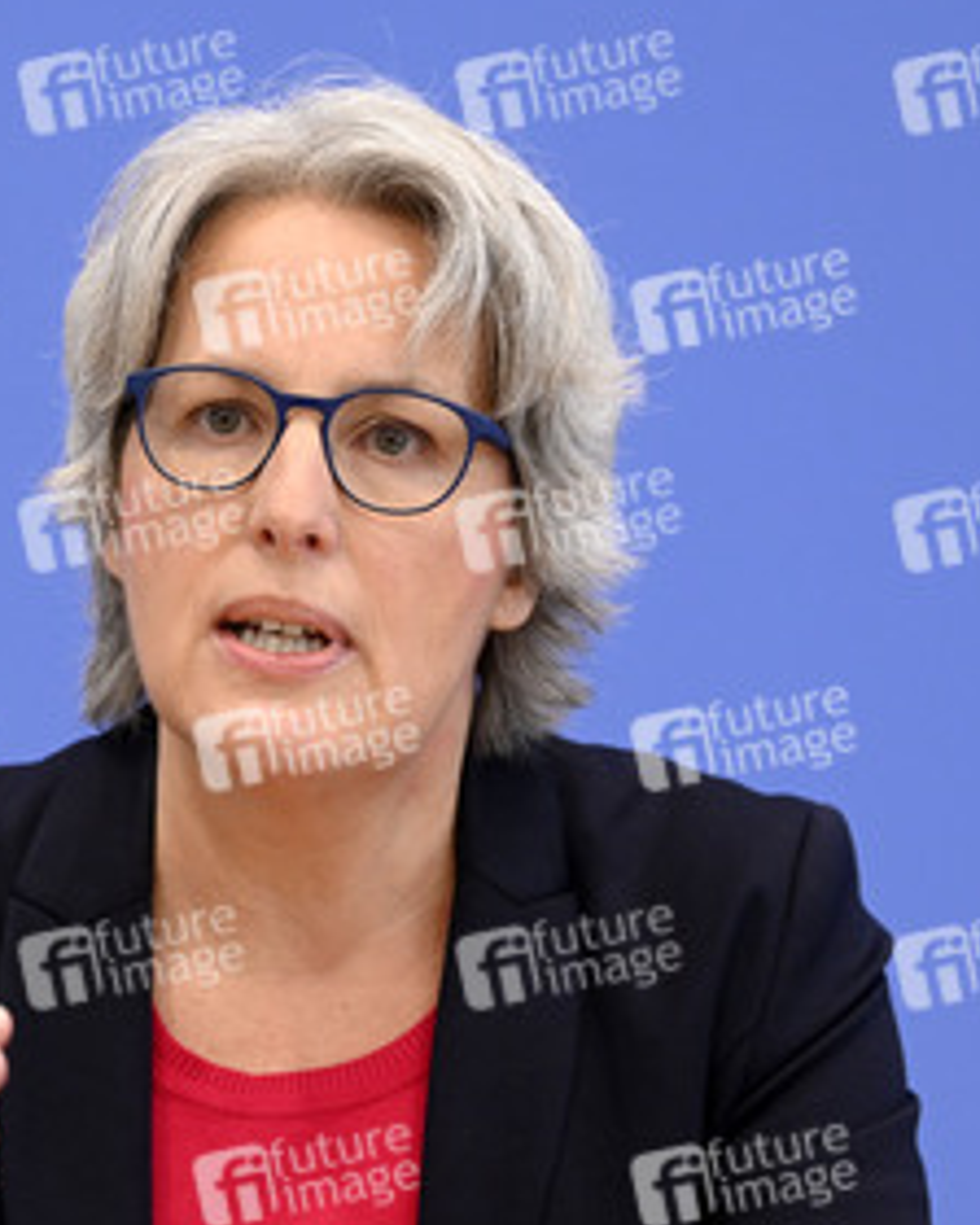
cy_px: 630
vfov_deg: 12.5
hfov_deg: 10.0
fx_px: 5583
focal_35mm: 154
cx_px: 190
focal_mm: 102
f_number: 4
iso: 2500
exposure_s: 1/640
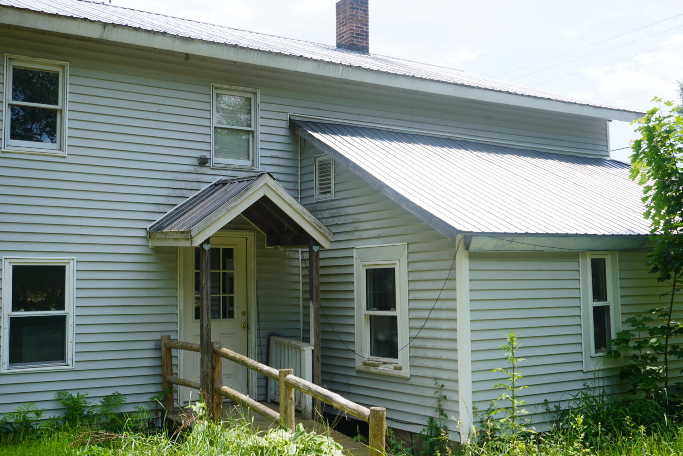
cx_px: 342
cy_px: 228
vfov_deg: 31.9
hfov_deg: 46.4
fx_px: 797
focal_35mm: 42
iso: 100
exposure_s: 1/320
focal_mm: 28
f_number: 5.6
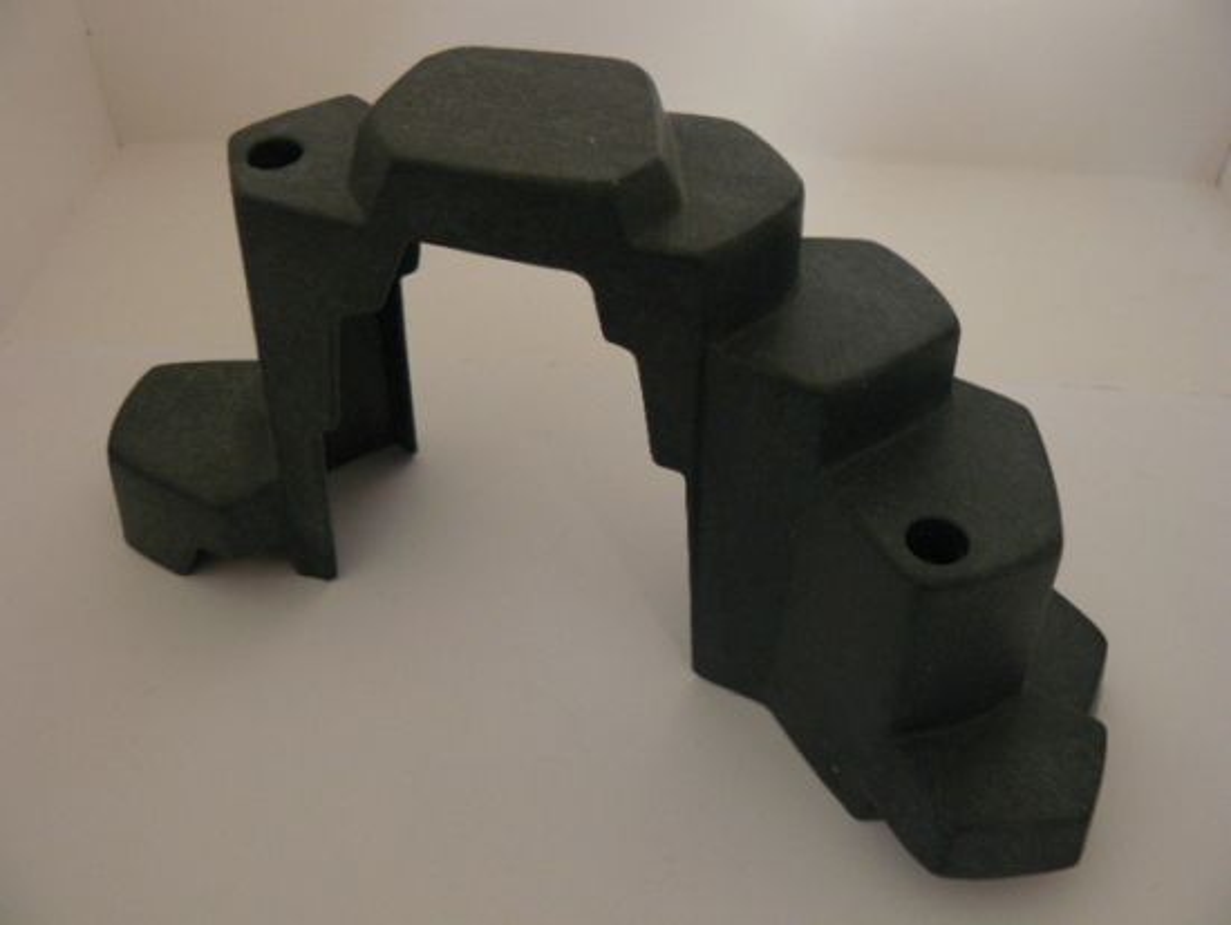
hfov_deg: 51.3
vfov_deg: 39.7
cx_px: 616
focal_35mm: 36
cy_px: 462
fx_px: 1281
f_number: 2.8
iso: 200
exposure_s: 1/4
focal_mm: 6
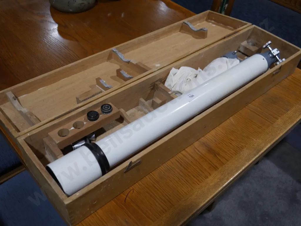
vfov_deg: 39.7
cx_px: 150
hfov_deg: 51.3
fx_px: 313
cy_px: 113
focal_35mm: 36
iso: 200
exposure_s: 1/100
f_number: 4
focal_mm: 18
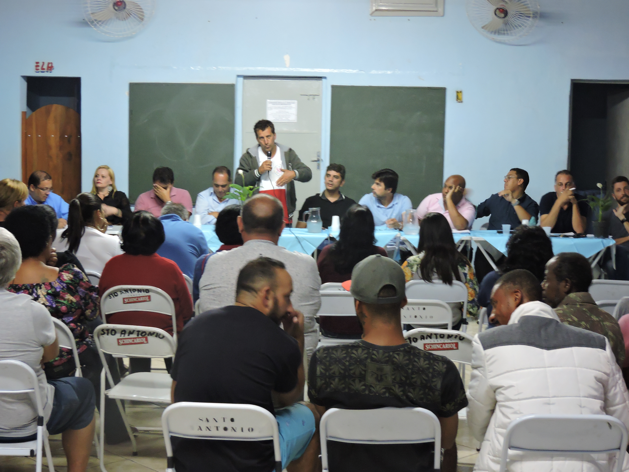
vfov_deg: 24.4
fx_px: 1090
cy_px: 236
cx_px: 314
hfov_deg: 32.2
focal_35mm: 60
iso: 800
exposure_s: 1/15
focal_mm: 10.7
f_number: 3.7
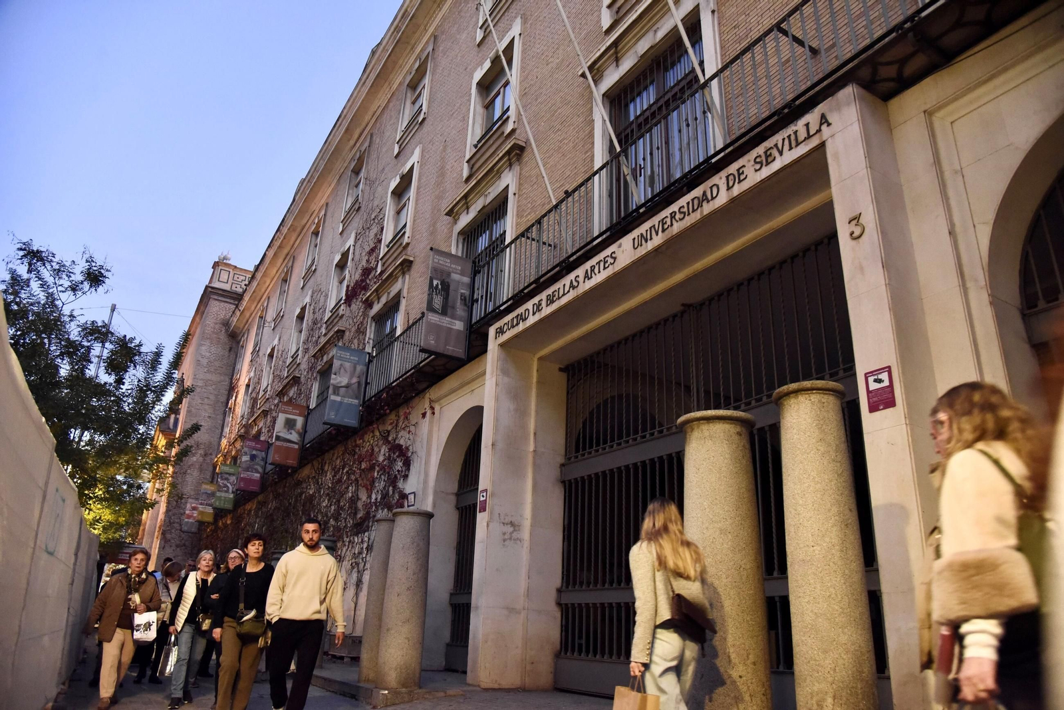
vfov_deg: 53.2
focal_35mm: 24
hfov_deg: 73.7
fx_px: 710
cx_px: 532
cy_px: 355
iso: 5000
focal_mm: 24
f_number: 4
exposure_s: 1/60
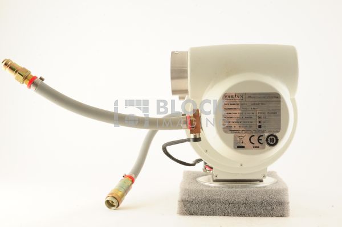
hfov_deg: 39.6
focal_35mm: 50
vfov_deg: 26.9
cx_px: 171
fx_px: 475
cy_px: 114
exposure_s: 1/160
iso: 1600
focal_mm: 50
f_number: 13
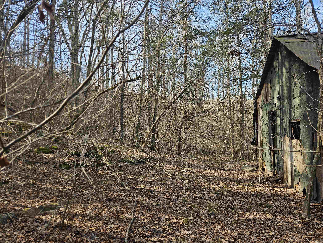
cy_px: 122
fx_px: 215
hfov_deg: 73.9
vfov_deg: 58.9
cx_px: 162
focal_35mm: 23
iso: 25
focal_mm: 5.4
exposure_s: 1/258
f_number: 1.8
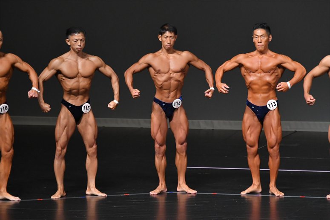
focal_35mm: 315
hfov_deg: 6.5
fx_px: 2886
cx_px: 165
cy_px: 110
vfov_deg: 4.4
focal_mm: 210
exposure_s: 1/400
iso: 4000
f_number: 5.6
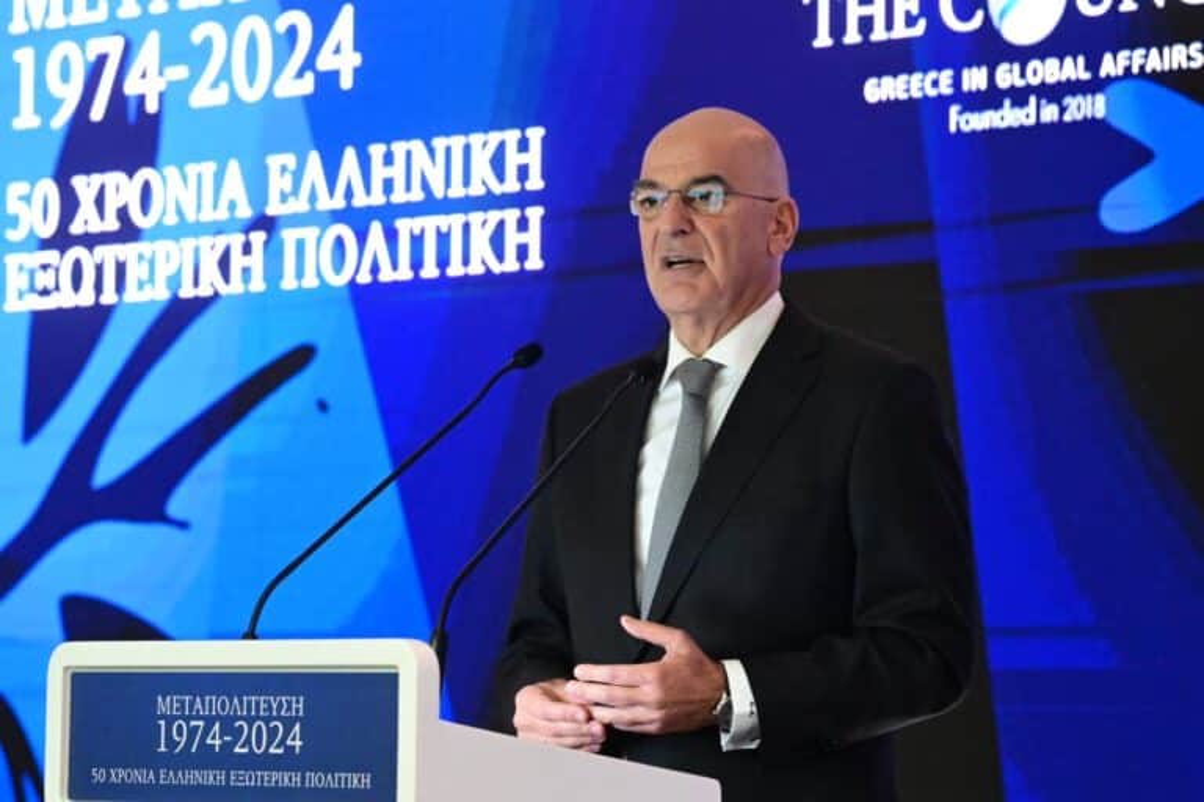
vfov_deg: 8.3
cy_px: 401
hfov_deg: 12.5
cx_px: 602
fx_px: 5518
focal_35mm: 165
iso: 10000
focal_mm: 110
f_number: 4.5
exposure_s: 1/400
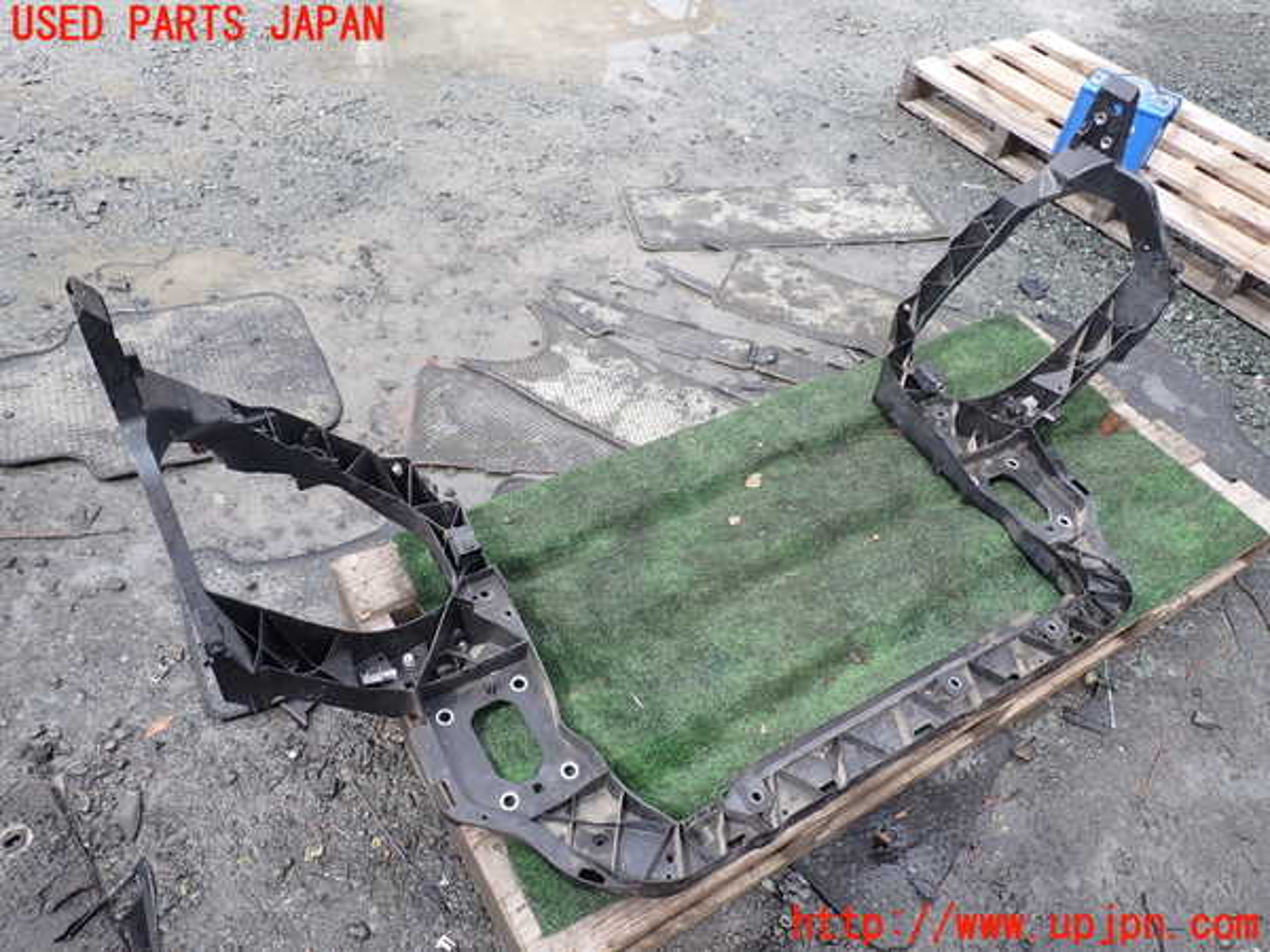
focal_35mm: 25
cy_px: 476
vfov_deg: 54.9
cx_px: 635
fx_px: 917
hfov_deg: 69.4
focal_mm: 4.5
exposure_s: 1/500
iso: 100
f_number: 2.8
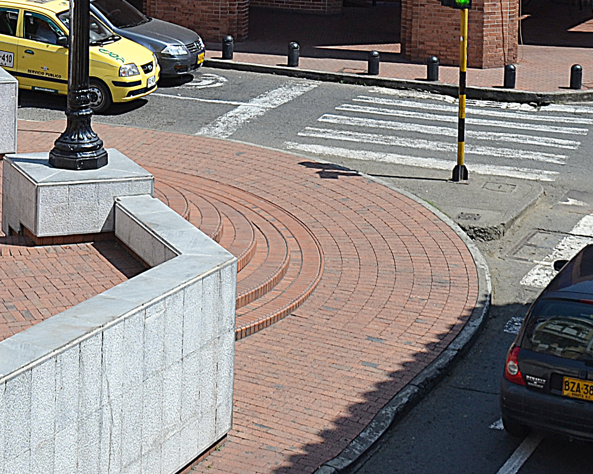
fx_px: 1509
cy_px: -186
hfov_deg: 22.2
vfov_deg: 16.6
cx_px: 235
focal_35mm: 86
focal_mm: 18
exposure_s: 1/250
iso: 100
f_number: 8
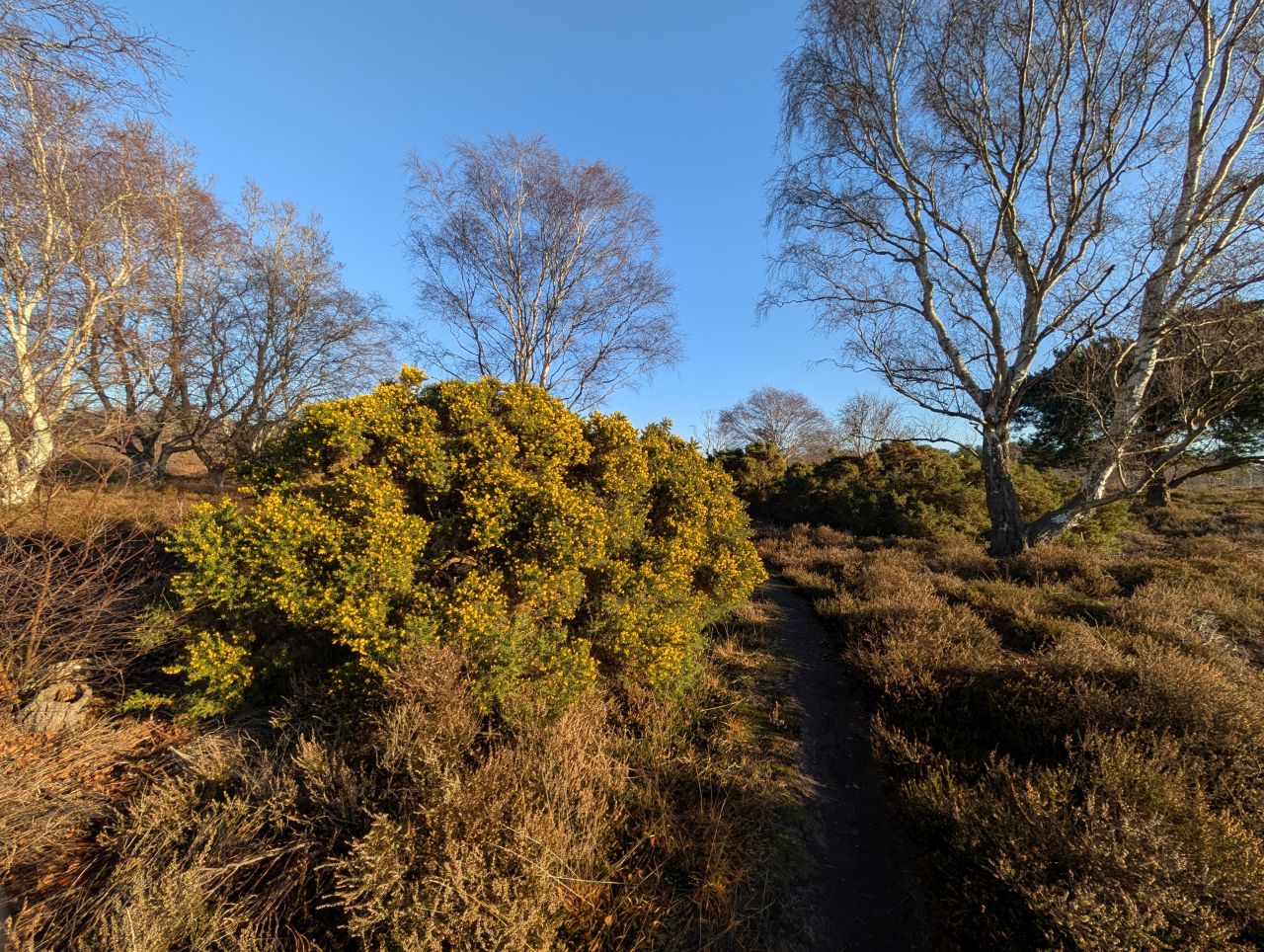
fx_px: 439
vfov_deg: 94.6
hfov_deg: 110.5
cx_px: 632
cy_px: 476
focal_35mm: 12
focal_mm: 2.02
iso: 52
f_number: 1.7
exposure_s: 1/1582
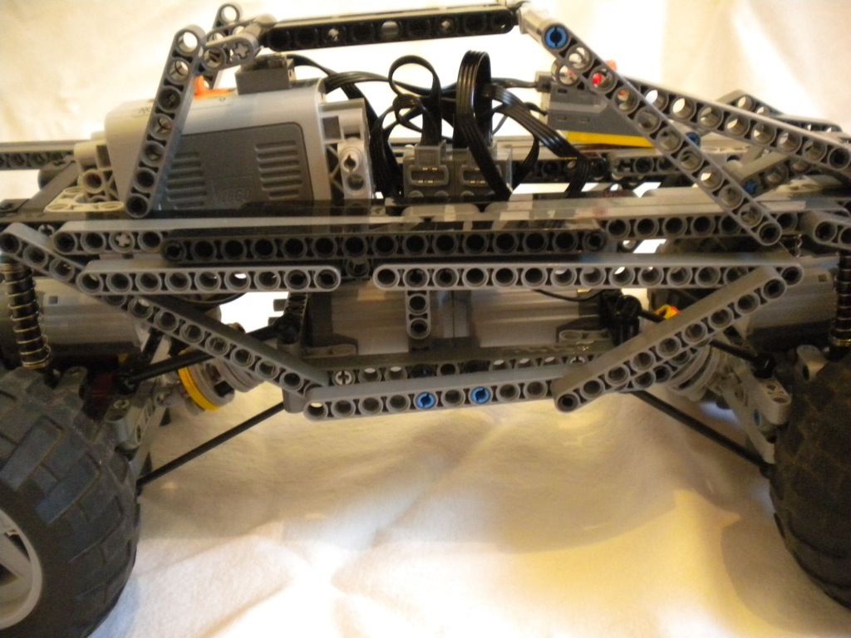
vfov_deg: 40.7
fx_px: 860
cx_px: 426
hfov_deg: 52.6
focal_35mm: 35
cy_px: 319
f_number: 3.1
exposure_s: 1/31
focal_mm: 6.3
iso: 800
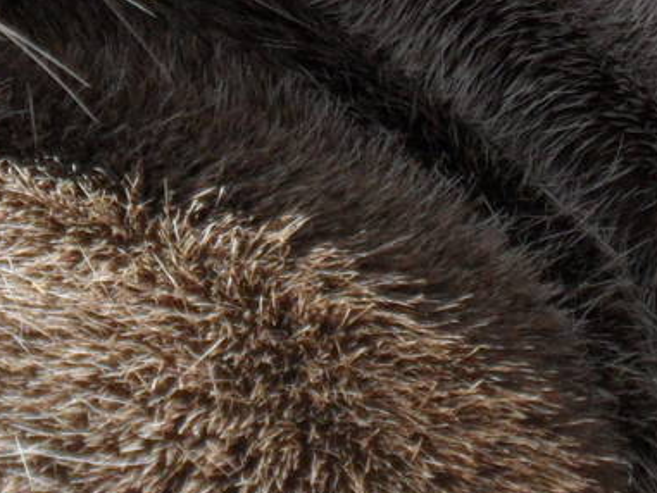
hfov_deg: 3.1
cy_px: -446
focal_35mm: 630
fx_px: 11961
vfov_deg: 2.4
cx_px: 421
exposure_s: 1/500
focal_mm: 24.6
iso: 200
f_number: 4.4
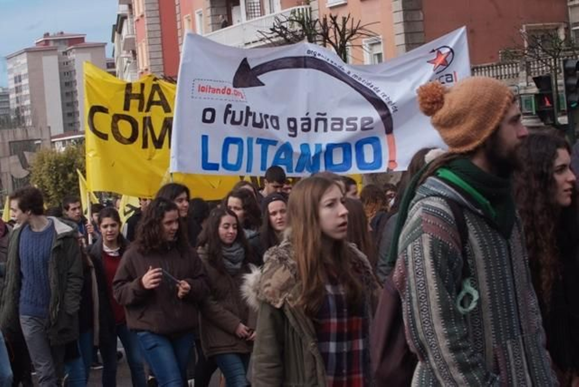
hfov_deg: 19.4
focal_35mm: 105
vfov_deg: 13.1
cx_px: 290
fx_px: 1689
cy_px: 194
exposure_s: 1/350
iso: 640
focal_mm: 70
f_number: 10
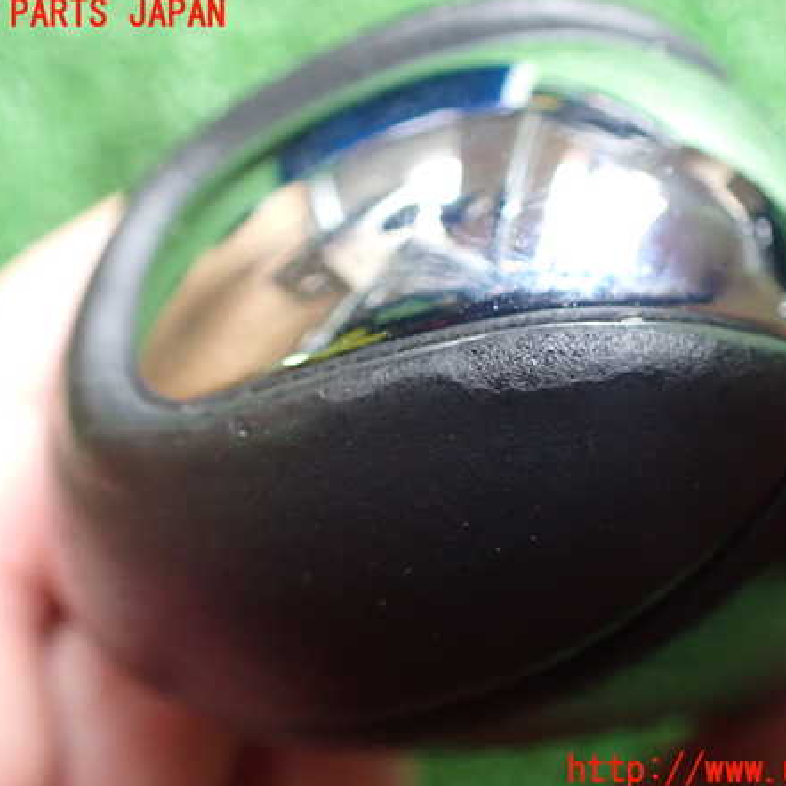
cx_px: 436
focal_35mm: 36
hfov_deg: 46.0
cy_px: 393
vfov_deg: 46.0
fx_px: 925
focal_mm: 5.4
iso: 800
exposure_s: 1/60
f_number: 2.3
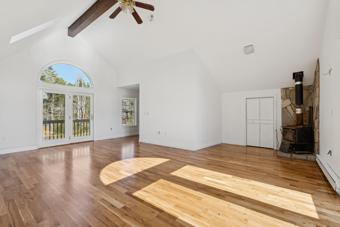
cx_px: 170
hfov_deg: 96.7
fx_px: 151
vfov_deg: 73.8
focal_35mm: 16
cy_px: 114
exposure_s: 1/160
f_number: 7.1
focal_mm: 16
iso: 320
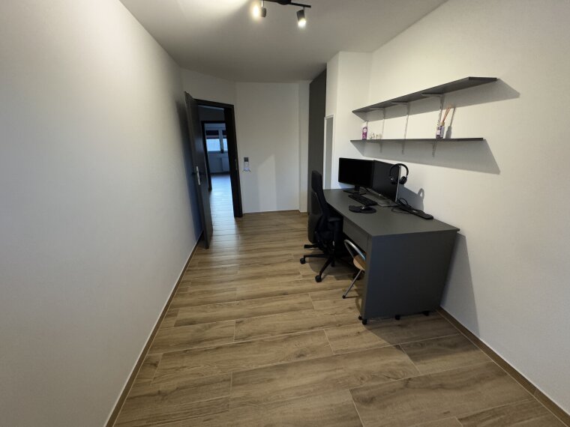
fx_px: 231
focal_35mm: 14
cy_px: 214
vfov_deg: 85.7
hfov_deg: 102.1
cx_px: 285
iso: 500
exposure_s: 1/50
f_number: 2.2
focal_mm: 2.22
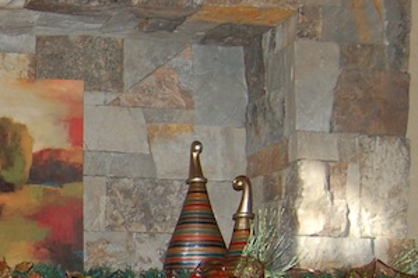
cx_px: -122
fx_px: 1366
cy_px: 299
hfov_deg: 16.5
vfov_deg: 11.5
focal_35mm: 118
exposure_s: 1/60
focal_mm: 23
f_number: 3.8
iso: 400
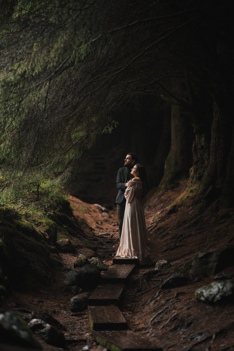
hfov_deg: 10.2
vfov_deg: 15.2
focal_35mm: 135
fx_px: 1316
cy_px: 176
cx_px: 117
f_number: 1.8
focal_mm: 135
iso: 1250
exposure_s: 1/200
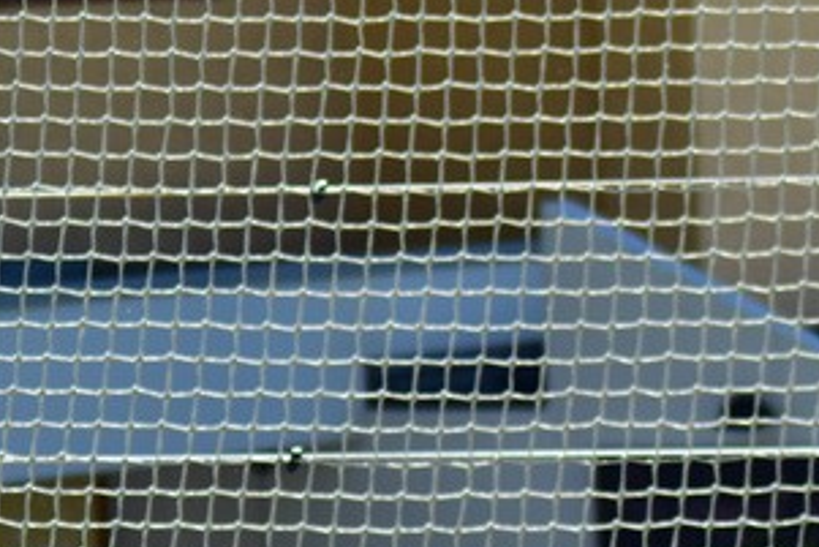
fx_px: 13451
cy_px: 78
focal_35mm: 591
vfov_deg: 2.3
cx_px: 1173
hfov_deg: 3.5
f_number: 5.6
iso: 400
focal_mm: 116
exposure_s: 1/1250
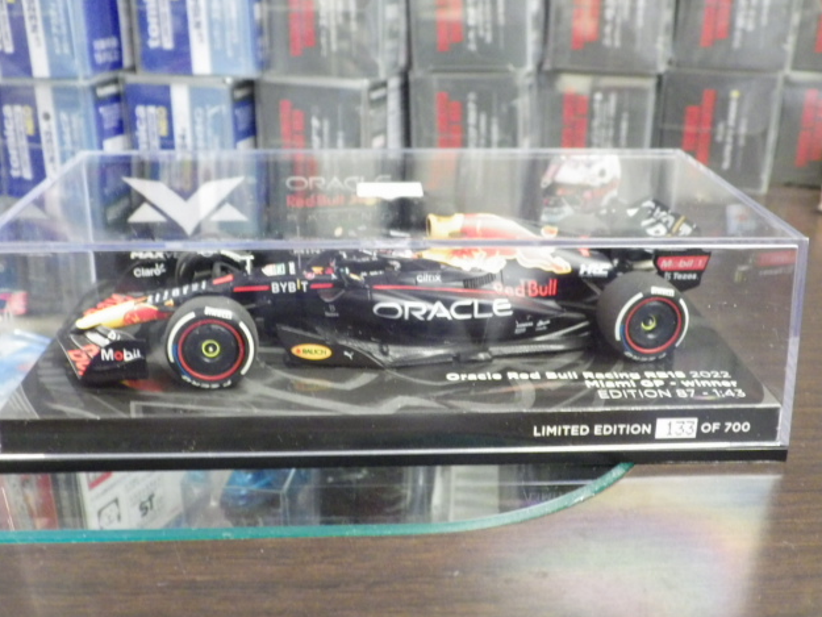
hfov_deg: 44.8
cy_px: 314
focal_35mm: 42
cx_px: 402
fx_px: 998
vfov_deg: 34.4
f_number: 3.6
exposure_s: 1/25
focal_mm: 7.4
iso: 1250
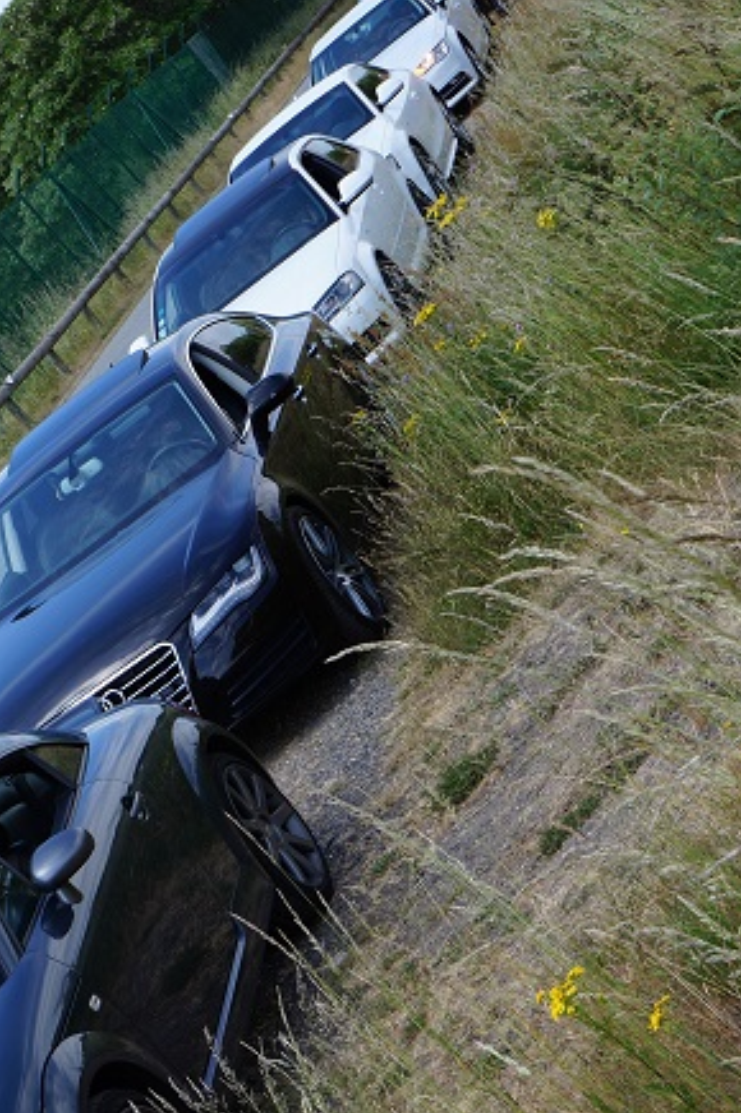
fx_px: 2721
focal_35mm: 88
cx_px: 128
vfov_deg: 23.0
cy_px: 757
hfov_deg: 15.4
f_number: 13
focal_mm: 32
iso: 100
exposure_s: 1/60
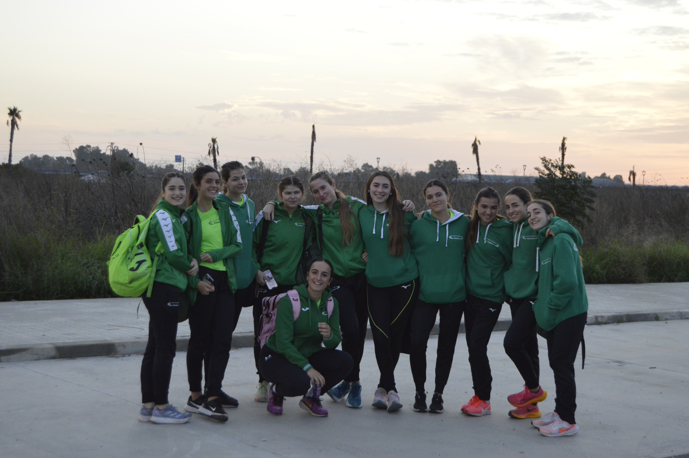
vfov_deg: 20.1
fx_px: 1291
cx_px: 344
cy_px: 229
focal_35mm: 68
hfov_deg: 29.9
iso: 1800
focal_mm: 45
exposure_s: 1/500
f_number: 5.3
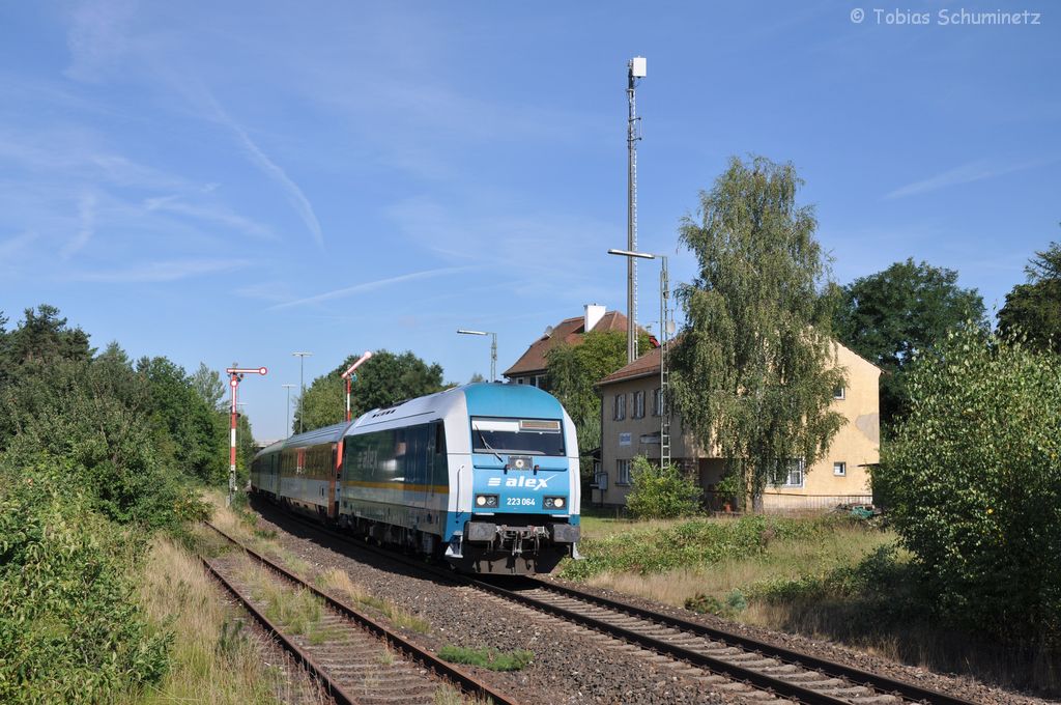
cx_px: 530
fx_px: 1501
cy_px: 352
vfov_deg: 26.4
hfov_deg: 38.9
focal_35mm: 51
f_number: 8
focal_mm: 34
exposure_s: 1/640
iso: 200
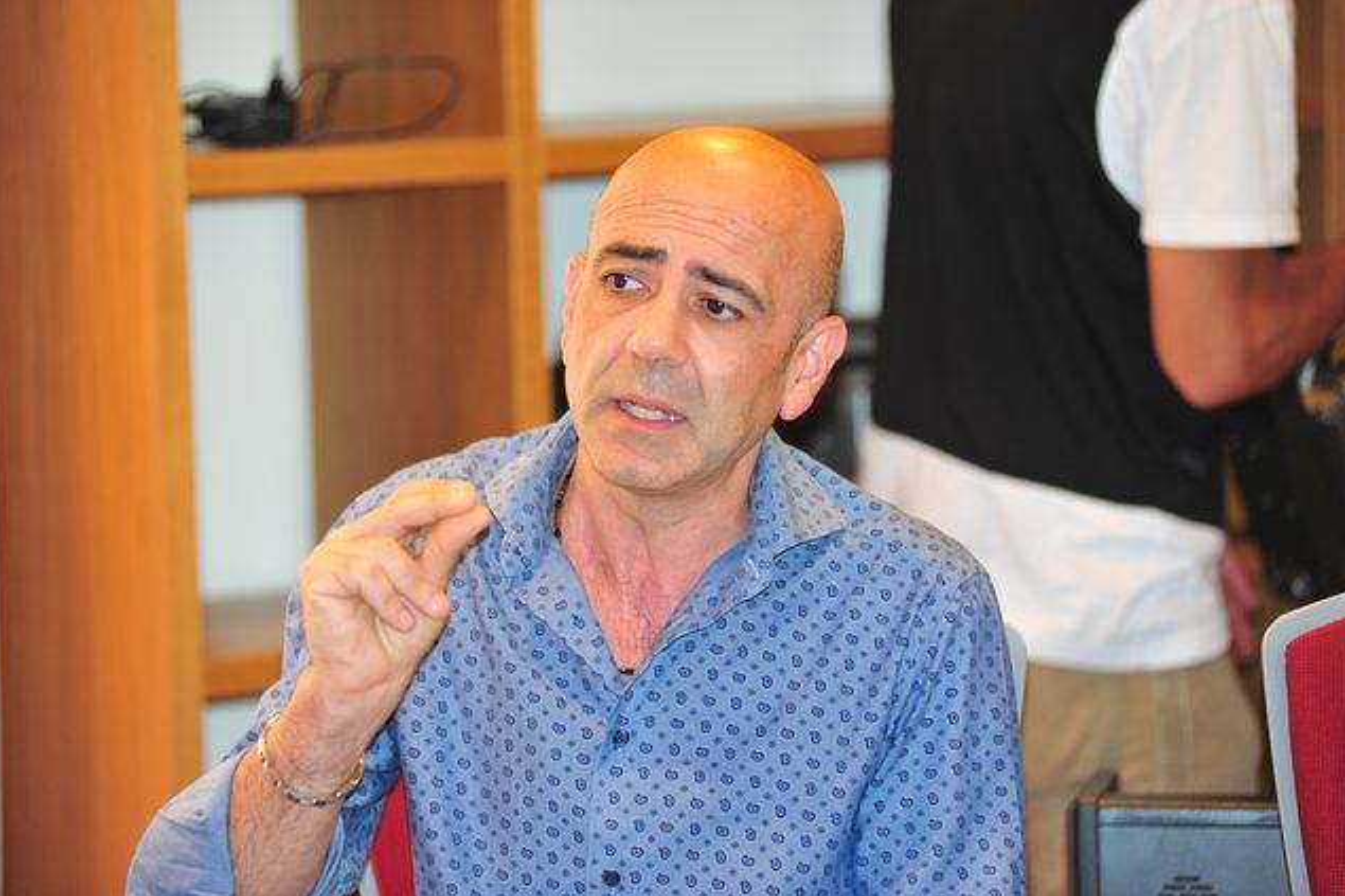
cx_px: 669
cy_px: 449
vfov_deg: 10.1
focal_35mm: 136
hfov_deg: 15.1
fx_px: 5079
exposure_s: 1/160
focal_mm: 135
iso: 1600
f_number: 2.8
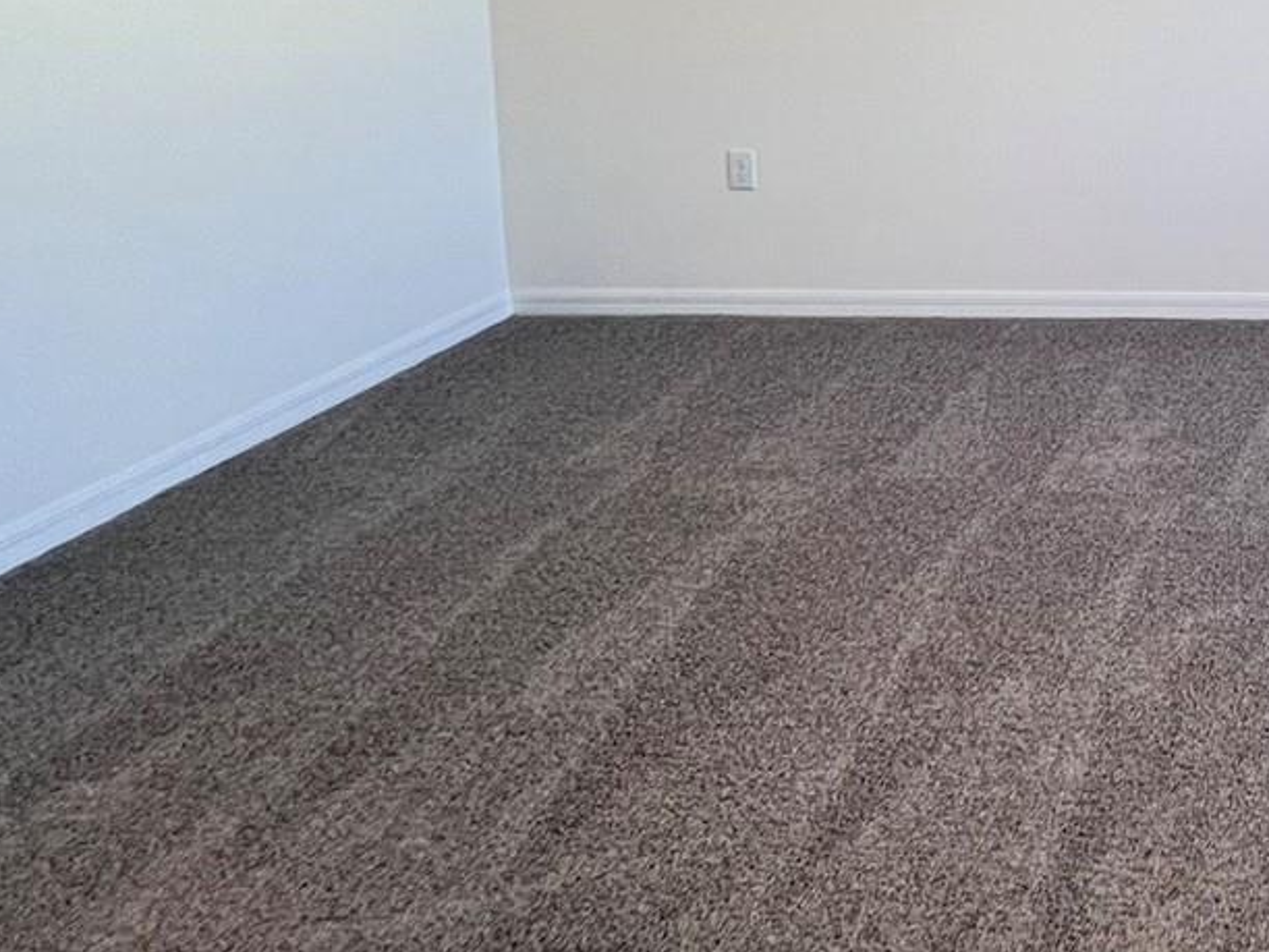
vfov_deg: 37.5
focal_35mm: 34
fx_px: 1246
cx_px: 1427
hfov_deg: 41.7
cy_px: 10
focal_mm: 1.57
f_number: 1.8
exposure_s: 1/60
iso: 160
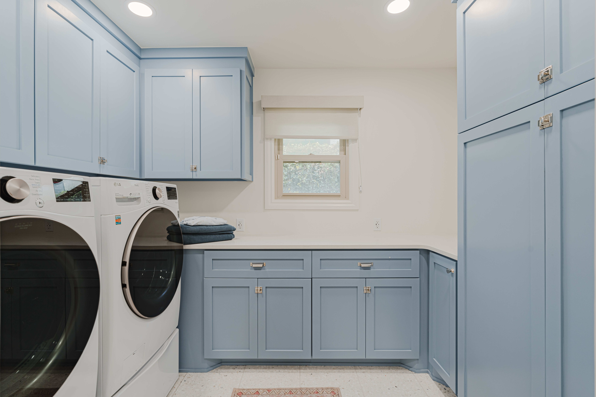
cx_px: 298
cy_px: 198
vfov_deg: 73.7
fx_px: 265
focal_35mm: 16
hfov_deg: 96.7
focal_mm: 16
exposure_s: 1/320
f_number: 8
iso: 200
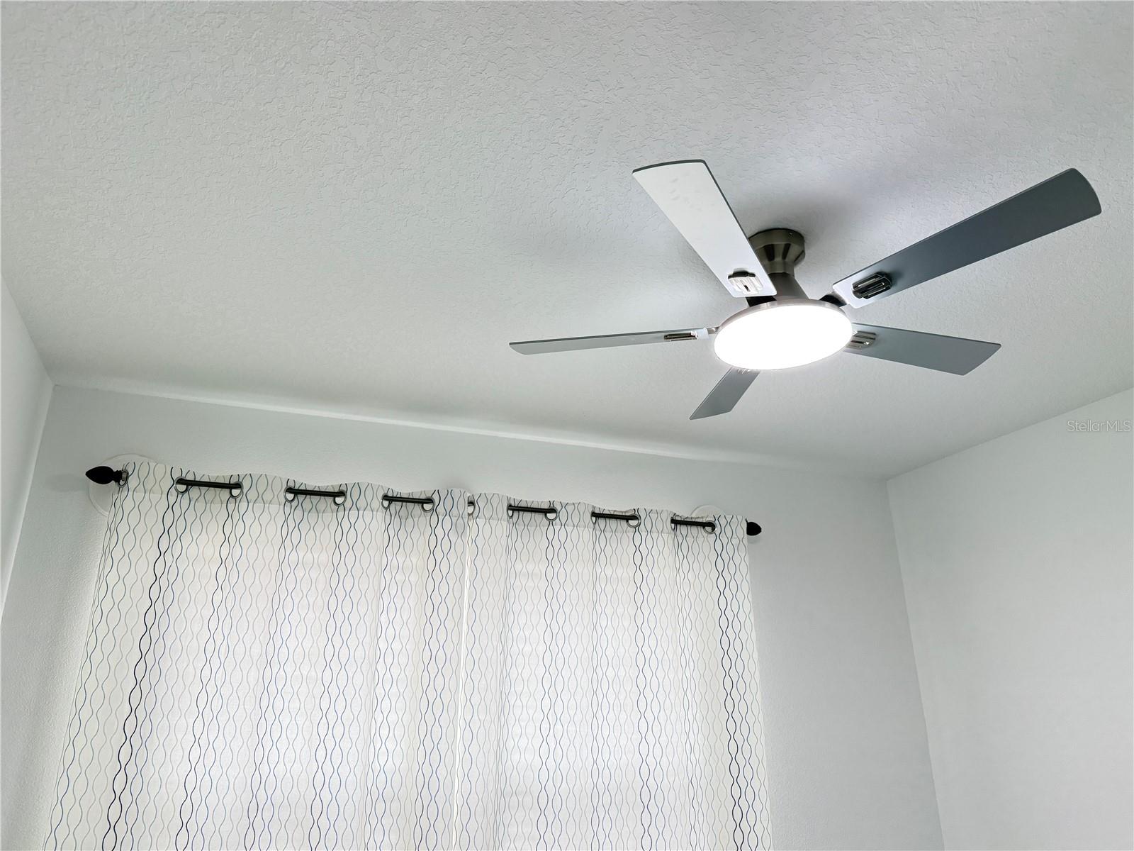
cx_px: 567
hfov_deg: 71.6
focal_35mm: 24
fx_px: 786
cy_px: 426
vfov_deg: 56.8
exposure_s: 1/120
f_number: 1.78
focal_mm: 6.76
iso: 250
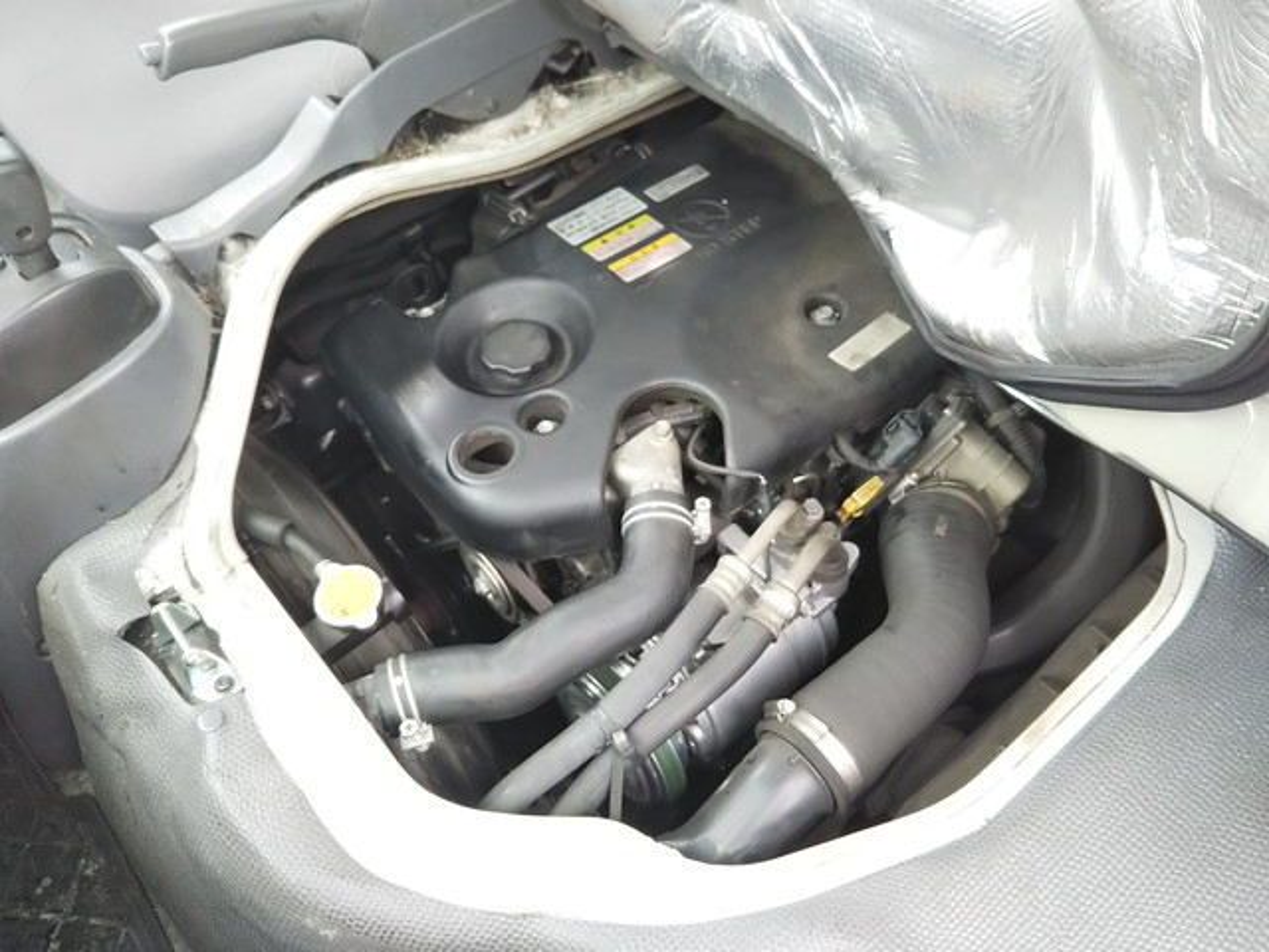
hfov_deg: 60.0
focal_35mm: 30
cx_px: 634
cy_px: 476
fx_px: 1100
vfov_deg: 46.8
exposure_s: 1/30
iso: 64
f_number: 2.2
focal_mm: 4
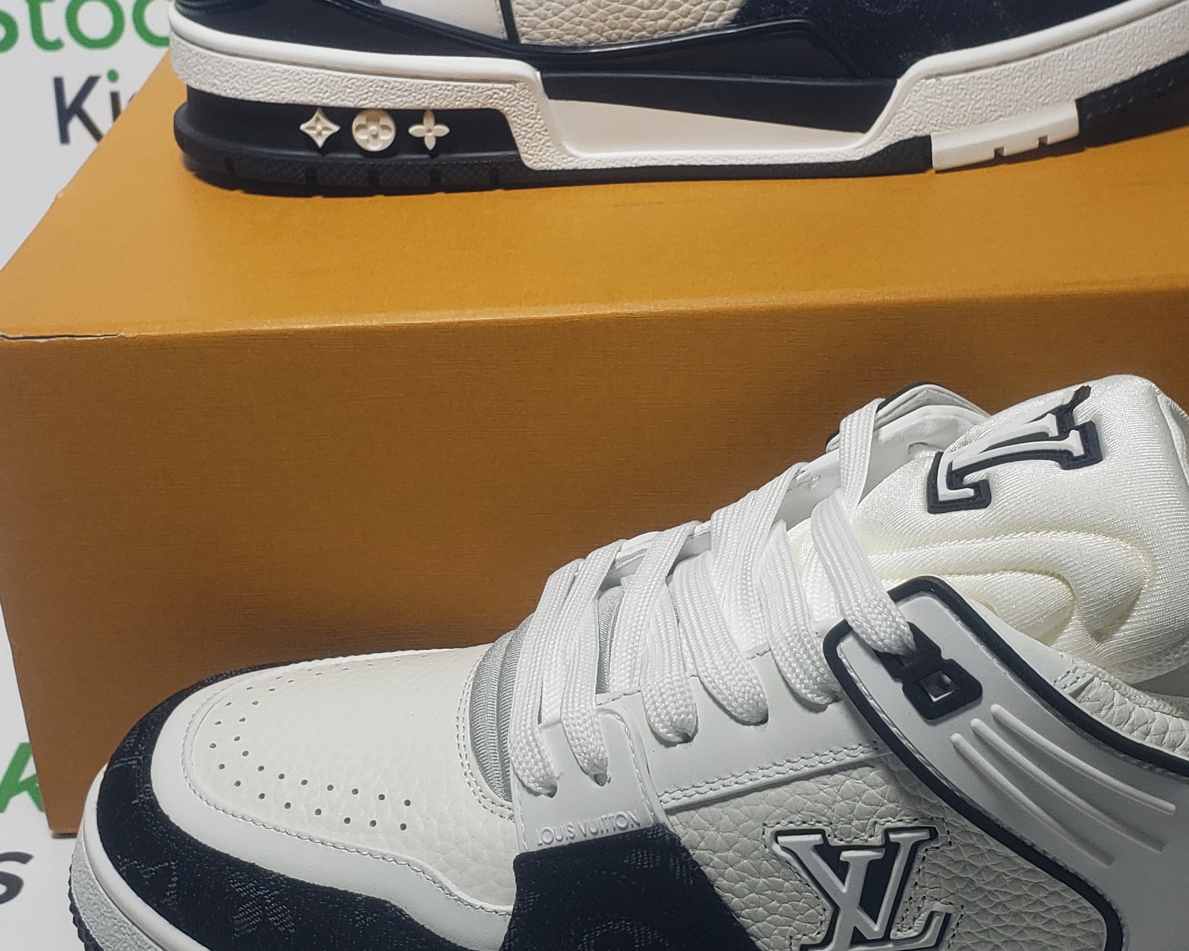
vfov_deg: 27.6
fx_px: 1935
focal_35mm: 55
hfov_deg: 34.1
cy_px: 422
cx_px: 654
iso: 50
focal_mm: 4.3
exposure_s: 1/188
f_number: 2.4
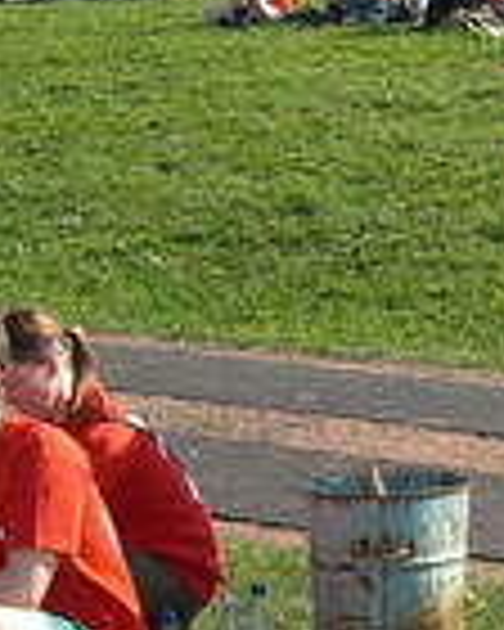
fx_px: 3170
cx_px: 634
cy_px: 540
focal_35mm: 170
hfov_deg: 9.0
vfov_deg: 11.3
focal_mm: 6.3
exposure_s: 1/320
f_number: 4.4
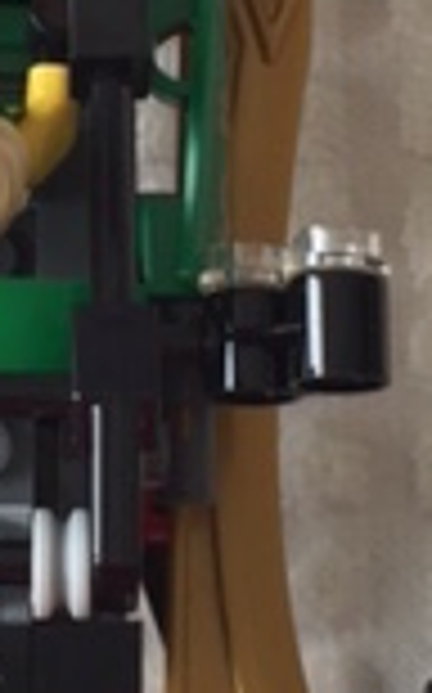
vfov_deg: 16.2
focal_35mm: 128
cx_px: 9
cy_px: 104
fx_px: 2416
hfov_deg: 10.1
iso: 40
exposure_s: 1/60
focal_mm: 4.15
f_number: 2.2
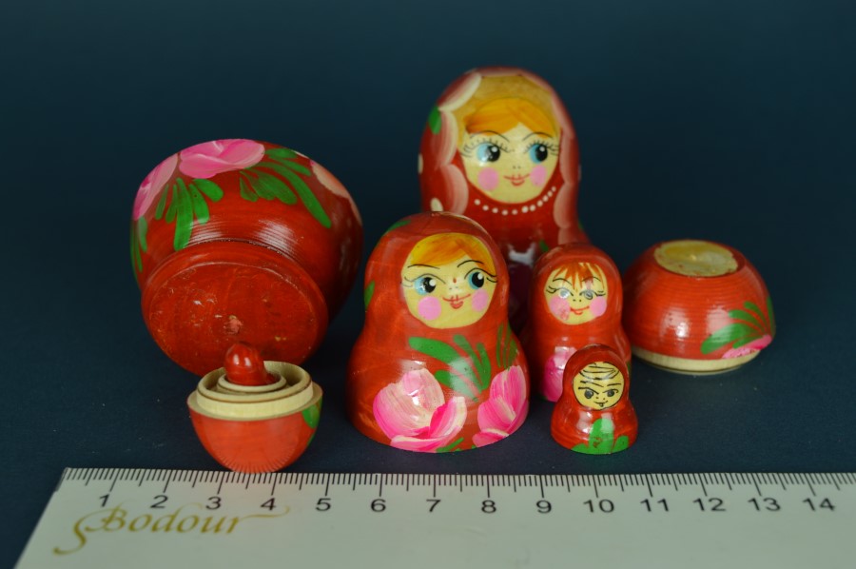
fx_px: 1247
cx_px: 428
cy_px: 284
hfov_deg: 37.9
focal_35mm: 52
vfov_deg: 25.7
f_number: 6.3
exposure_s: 1/100
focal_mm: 35
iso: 100
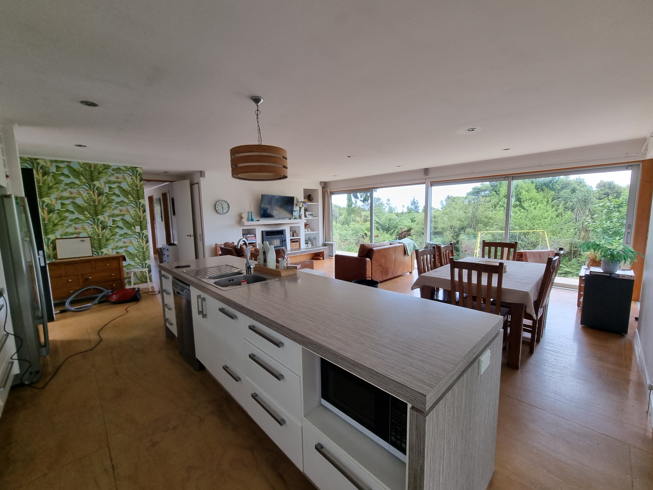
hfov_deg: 106.2
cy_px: 245
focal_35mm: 13
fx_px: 245
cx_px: 326
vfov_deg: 89.9
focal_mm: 2.2
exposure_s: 1/120
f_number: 2.2
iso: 64
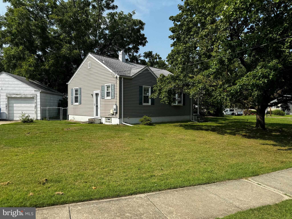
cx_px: 146
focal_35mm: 24
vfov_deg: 56.8
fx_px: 202
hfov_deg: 71.6
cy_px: 110
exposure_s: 1/3802
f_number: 1.78
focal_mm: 6.76
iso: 80
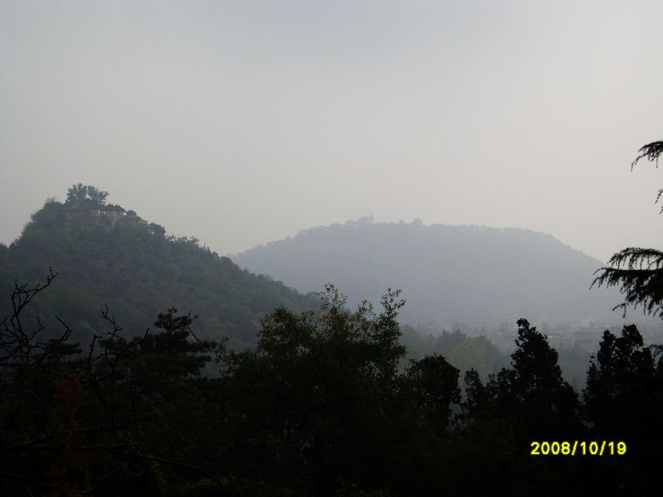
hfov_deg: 27.4
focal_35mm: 71
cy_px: 248
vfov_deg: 20.7
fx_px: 1360
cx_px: 332
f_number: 10.4
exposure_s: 1/350
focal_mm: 11.7
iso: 80
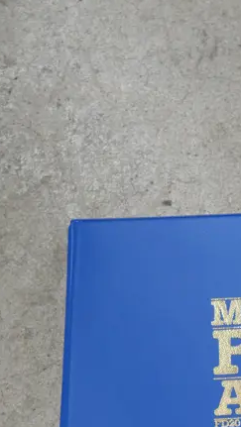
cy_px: 495
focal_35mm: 119
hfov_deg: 9.9
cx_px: 362
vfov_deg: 17.3
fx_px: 1350
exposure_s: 1/60
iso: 400
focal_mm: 23
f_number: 5.1
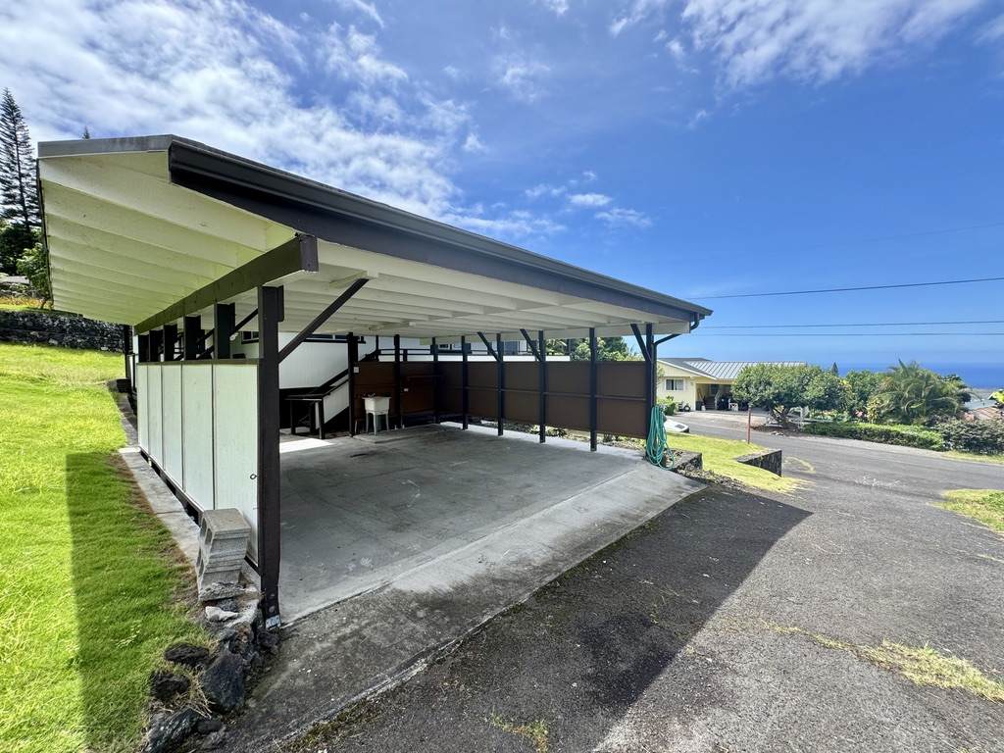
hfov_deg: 102.1
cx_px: 502
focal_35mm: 14
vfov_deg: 85.7
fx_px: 406
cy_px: 376
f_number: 2.2
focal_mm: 2.22
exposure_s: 1/899
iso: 50
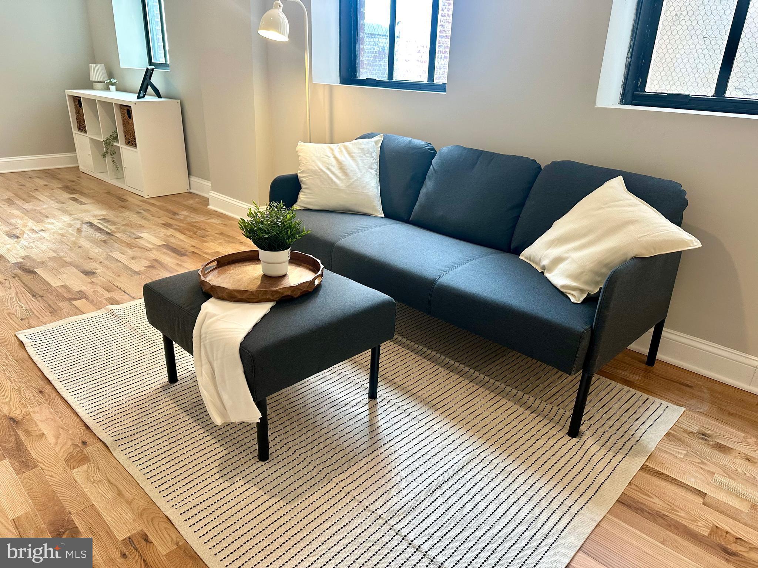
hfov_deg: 71.6
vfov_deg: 56.8
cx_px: 379
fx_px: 526
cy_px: 284
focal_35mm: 24
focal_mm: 6.86
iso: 160
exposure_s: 1/60
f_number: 1.78
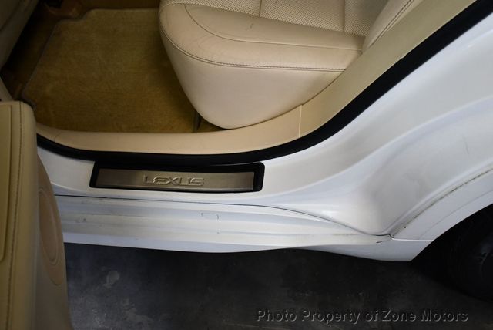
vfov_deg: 36.9
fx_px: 493
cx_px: 246
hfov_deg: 53.1
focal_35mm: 36
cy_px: 165
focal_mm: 18
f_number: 3.5
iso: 800
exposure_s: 1/200
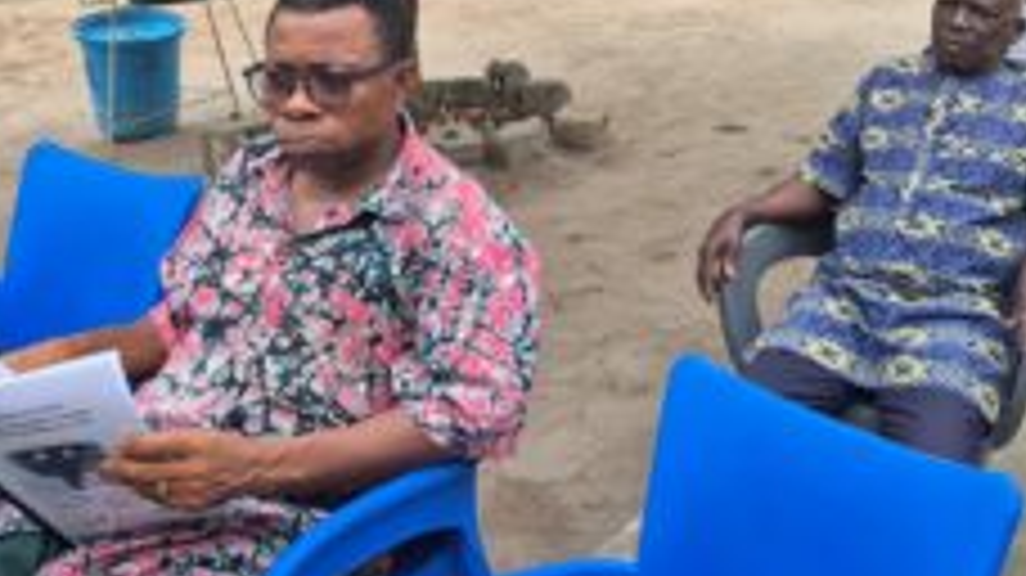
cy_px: 68
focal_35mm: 44
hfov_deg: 44.2
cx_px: 819
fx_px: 1196
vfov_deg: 26.3
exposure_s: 1/180
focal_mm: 5.4
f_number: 1.8
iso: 50
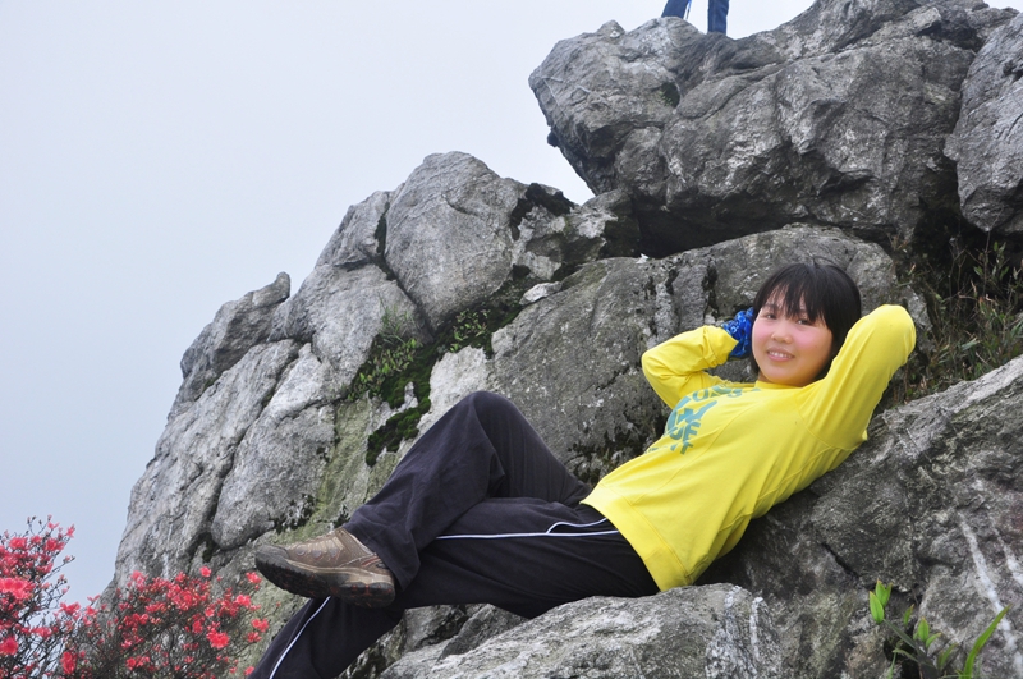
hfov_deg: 41.2
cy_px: 340
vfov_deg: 28.0
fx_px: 1362
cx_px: 512
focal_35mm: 48
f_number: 8
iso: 320
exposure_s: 1/250
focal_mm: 32
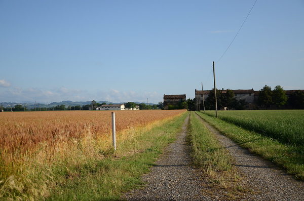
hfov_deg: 41.2
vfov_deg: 27.9
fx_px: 404
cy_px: 100
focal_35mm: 48
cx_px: 152
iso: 400
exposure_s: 1/3200
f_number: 4.2
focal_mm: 32
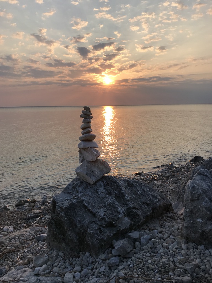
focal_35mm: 28
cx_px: 106
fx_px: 229
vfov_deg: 63.4
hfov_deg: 49.7
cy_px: 142
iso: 20
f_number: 1.8
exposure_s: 1/1570
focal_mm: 4
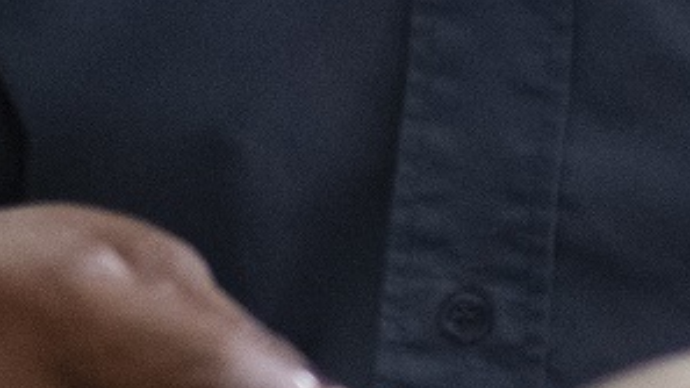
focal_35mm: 255
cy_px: -627
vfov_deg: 4.6
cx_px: 757
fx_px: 4665
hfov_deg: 8.4
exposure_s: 1/2500
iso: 3200
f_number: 1.6
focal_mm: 35
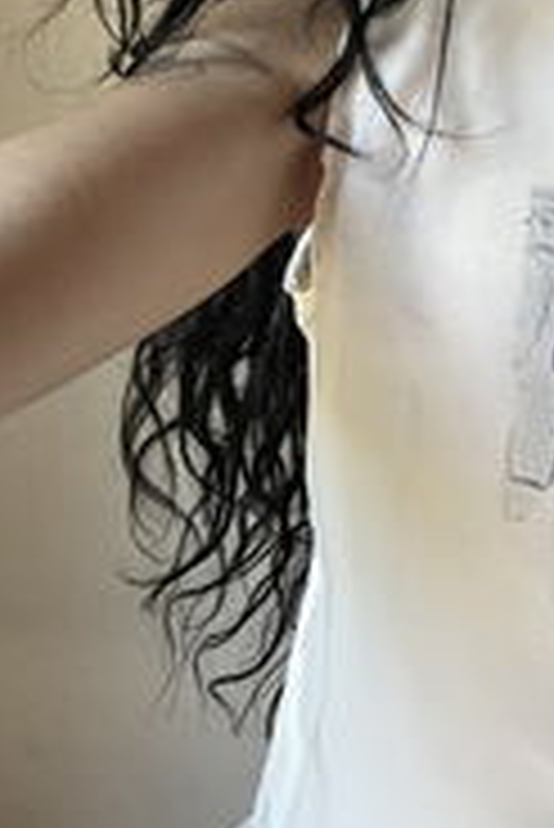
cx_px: 676
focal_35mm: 52
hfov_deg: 23.6
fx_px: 1198
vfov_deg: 38.0
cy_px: 333
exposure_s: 1/74
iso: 100
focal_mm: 2.71
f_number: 2.2
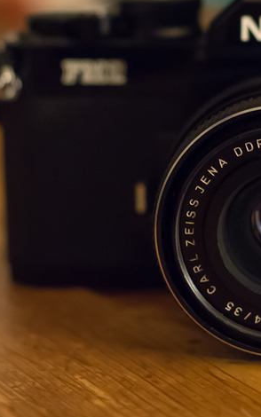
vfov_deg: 18.7
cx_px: 265
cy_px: 145
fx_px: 1263
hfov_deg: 11.7
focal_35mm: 111
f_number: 2.8
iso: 6400
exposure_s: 1/50
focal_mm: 50
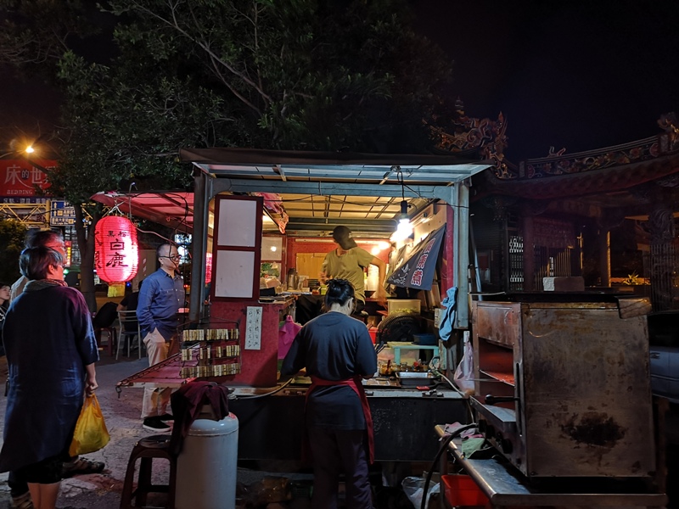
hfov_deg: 65.3
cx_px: 340
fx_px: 530
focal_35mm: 27
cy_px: 254
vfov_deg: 51.4
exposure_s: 1/30
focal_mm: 3.95
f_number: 1.8
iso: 250
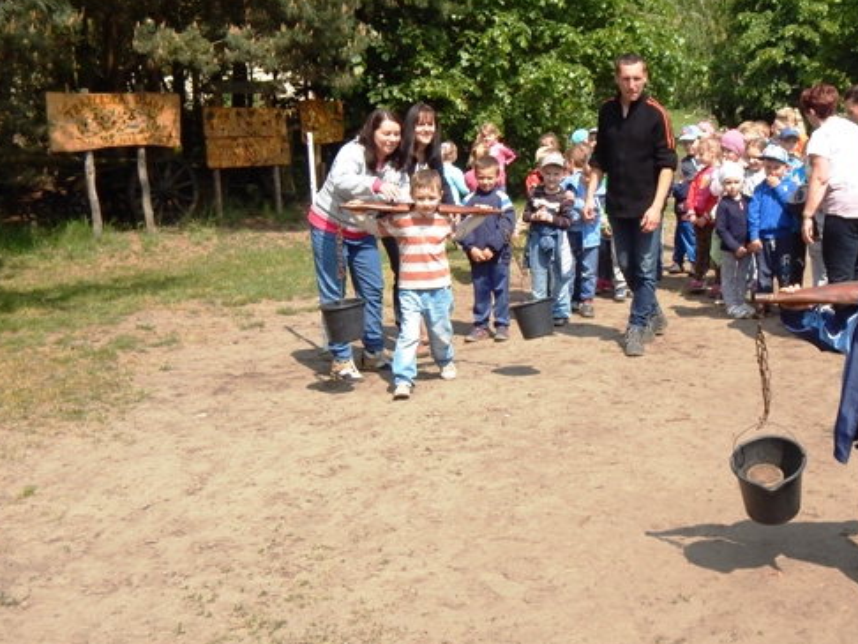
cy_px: 339
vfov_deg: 28.6
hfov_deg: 36.5
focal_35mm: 51
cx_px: 653
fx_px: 1265
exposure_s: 1/1000
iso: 125
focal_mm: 5.6
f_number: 3.2
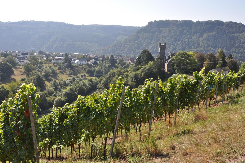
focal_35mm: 33
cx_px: 122
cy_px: 82
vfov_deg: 39.9
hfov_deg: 57.3
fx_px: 224
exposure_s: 1/320
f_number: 9
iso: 200
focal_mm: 22
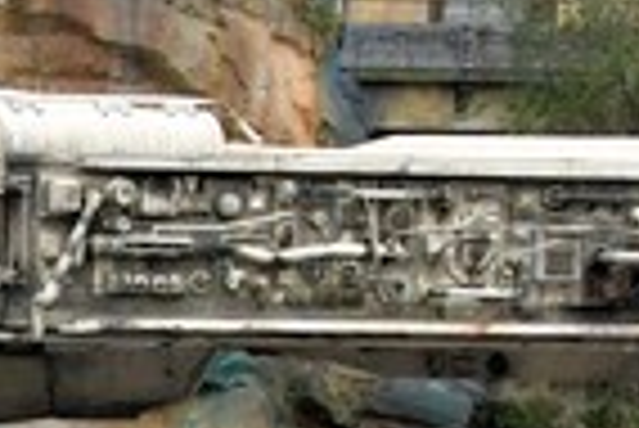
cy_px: 601
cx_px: -1019
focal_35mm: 195
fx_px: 3465
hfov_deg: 9.2
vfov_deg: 7.0
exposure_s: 1/250
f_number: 13
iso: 400
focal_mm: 18
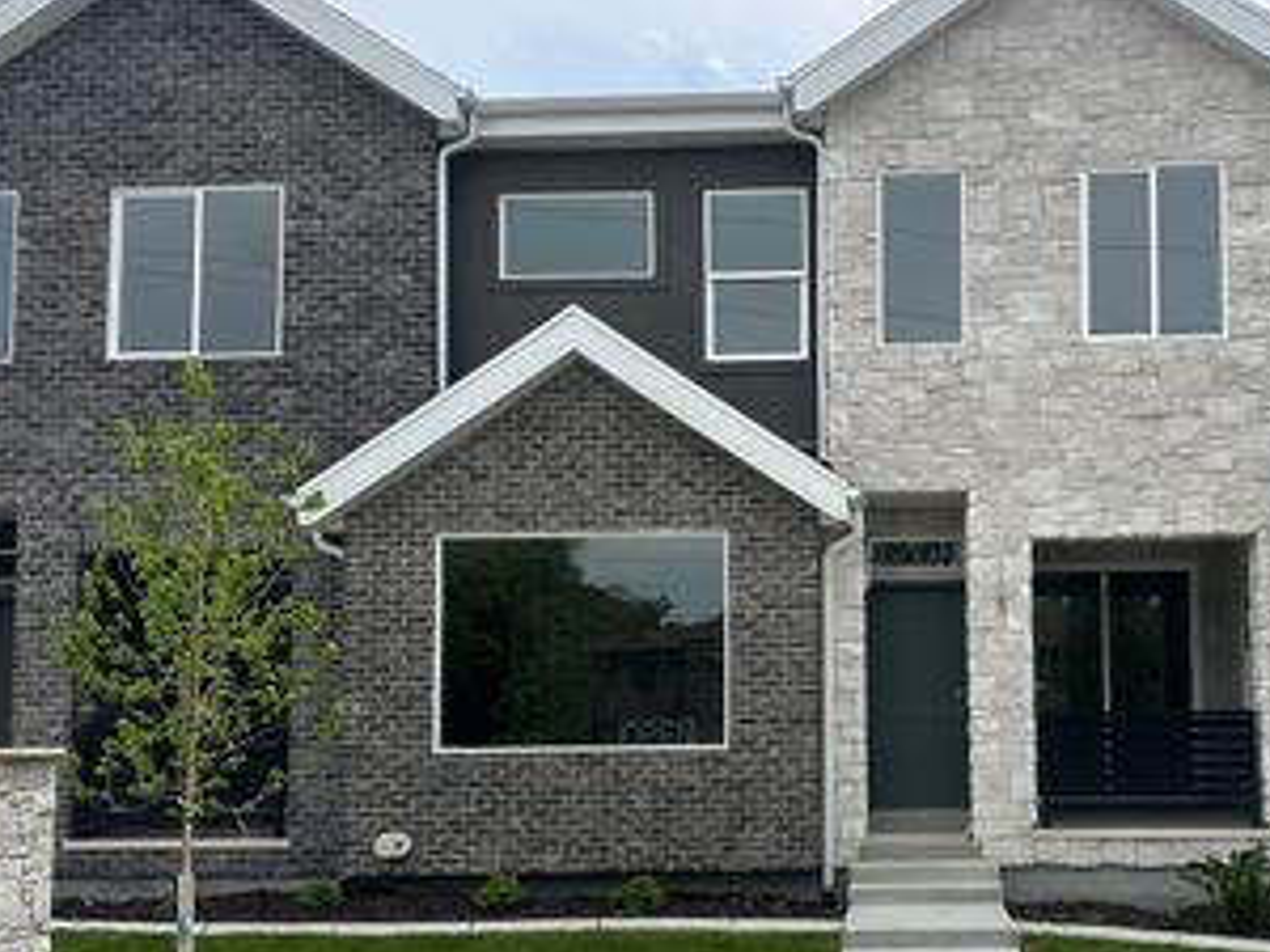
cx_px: 868
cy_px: 649
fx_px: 1468
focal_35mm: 40
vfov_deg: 35.5
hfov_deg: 45.9
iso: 80
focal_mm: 6.86
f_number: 1.78
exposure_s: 1/4545
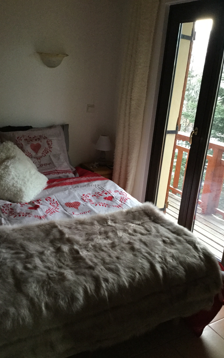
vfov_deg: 58.1
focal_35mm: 33
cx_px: 102
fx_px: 322
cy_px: 180
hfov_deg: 38.3
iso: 250
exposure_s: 1/33
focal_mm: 3.3
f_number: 2.4
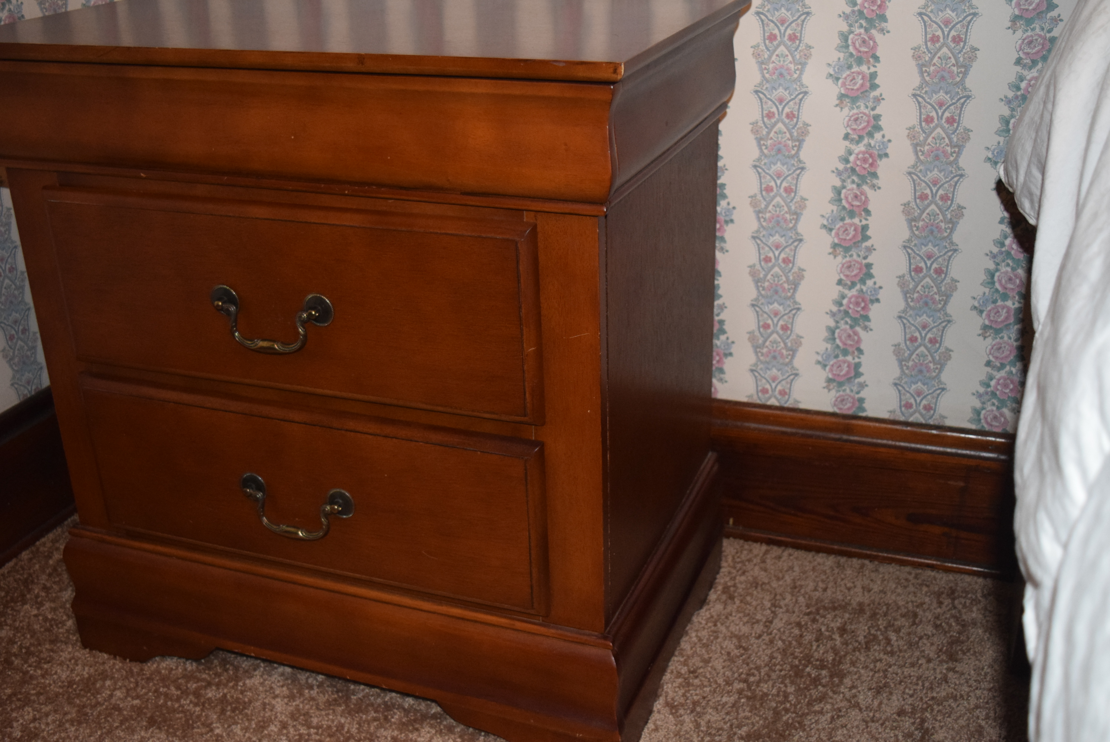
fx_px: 1250
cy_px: 371
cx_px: 555
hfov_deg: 47.9
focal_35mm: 40
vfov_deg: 33.1
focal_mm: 27
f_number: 4
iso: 2200
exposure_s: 1/60
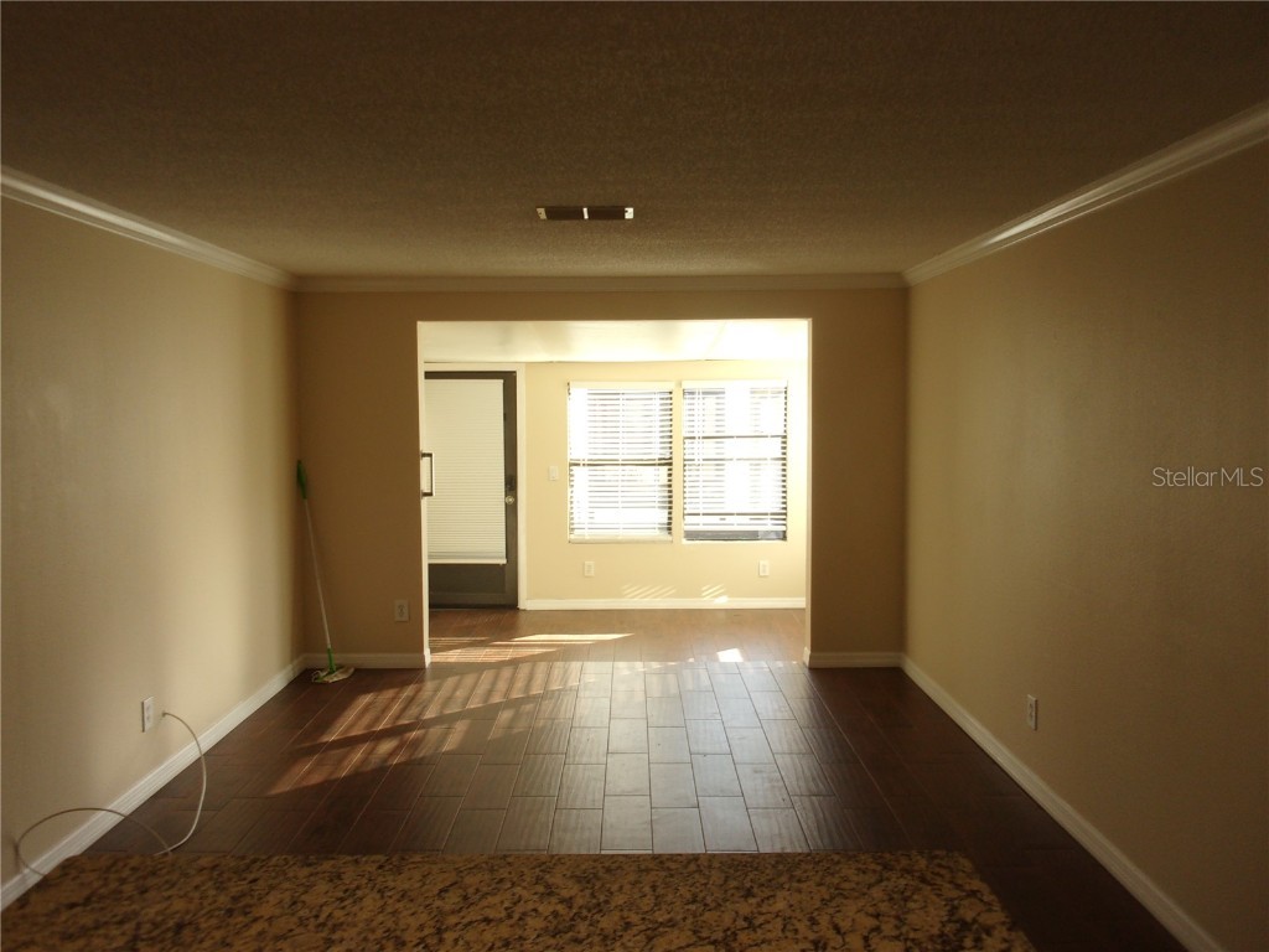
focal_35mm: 28
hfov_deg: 63.4
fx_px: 1026
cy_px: 476
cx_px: 634
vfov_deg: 49.7
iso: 80
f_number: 3.9
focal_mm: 5.1
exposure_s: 1/38
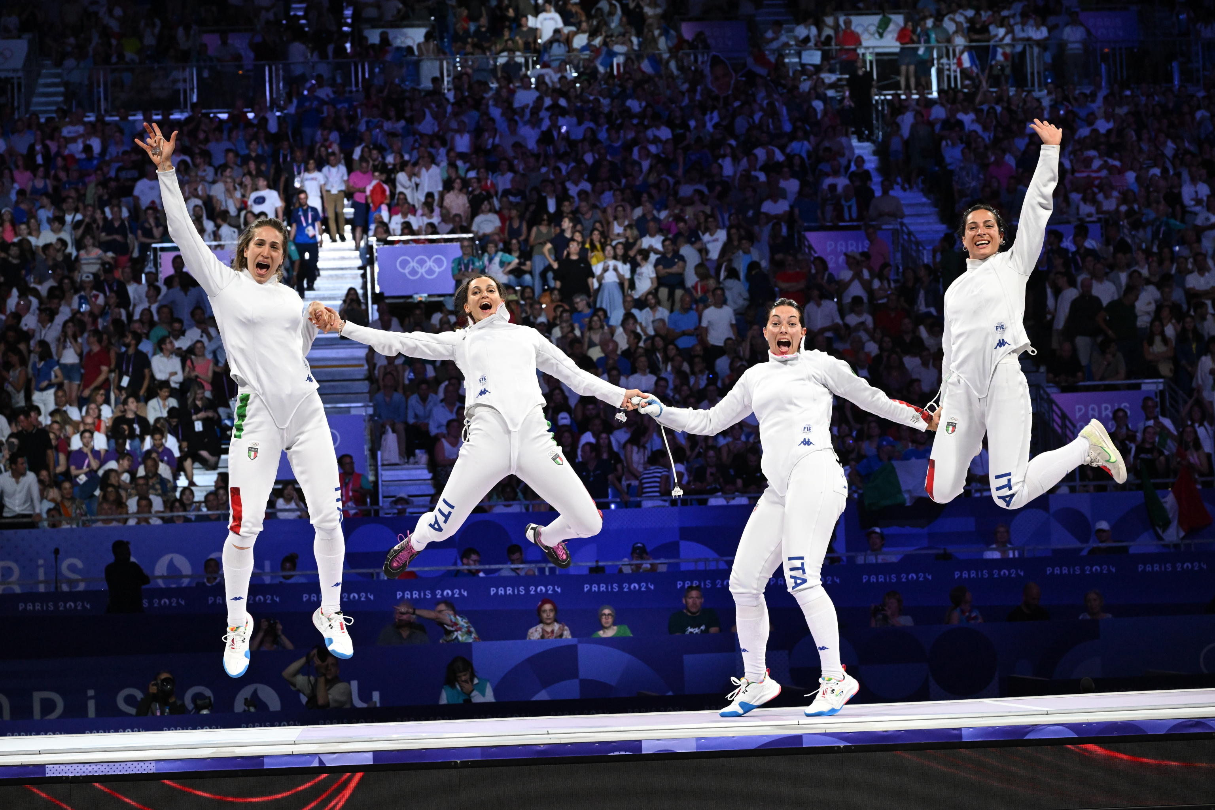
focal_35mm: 90
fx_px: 3037
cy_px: 405
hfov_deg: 22.6
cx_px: 608
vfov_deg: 15.2
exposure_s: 1/1000
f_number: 5.6
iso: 5000
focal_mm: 90
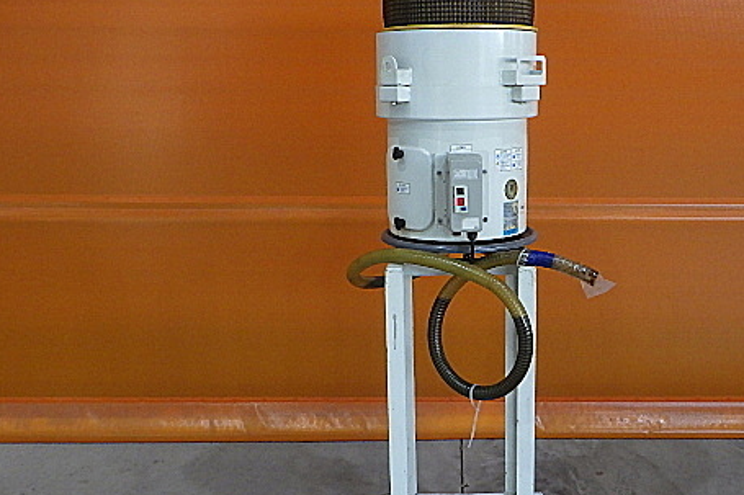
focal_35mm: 41
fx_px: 847
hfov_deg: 47.0
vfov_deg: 32.6
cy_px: 256
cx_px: 469
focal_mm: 5
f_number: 3.5
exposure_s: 1/45
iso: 500
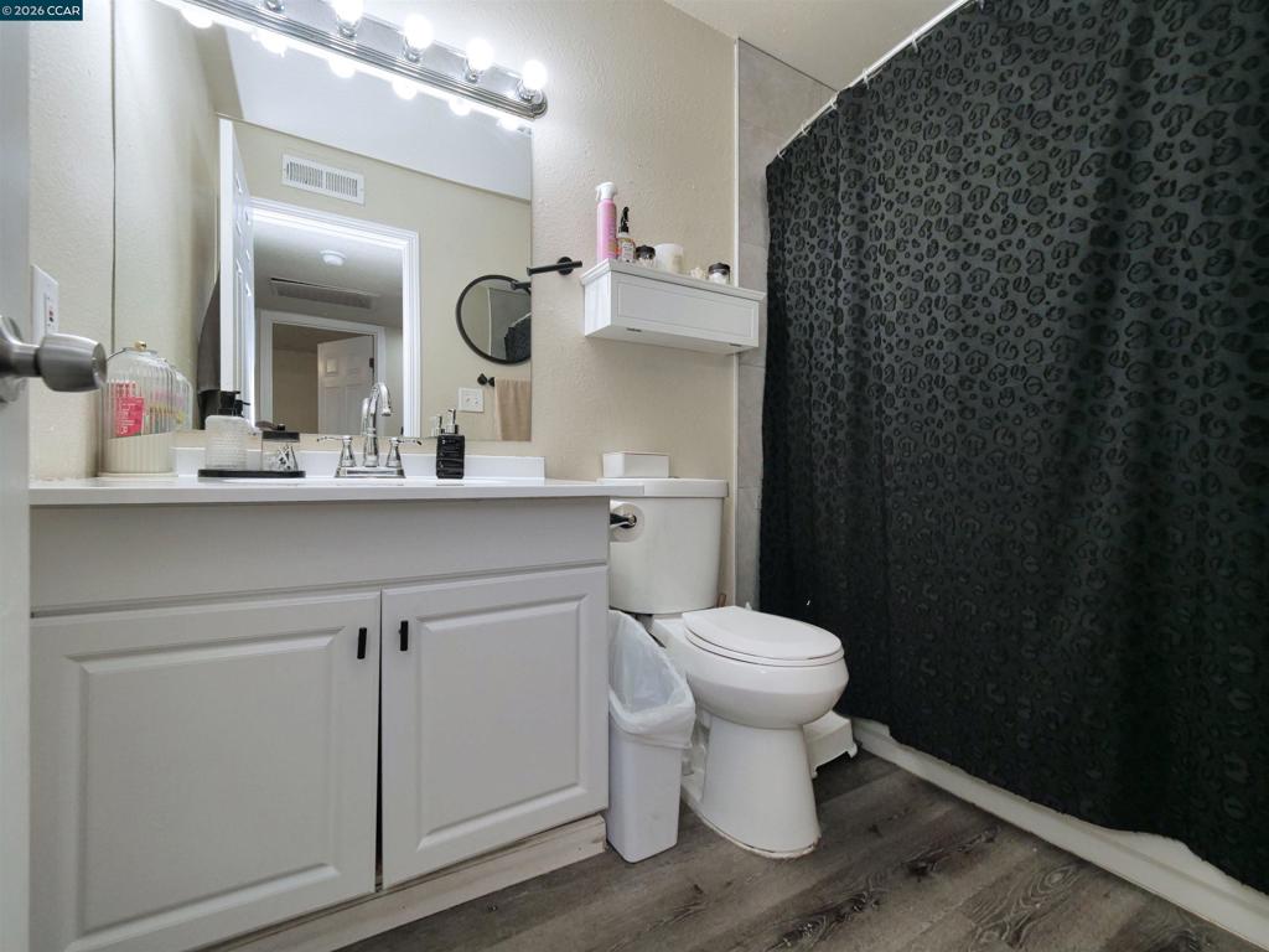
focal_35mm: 14
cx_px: 634
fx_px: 513
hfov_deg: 102.1
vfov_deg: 85.7
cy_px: 476
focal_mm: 7
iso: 800
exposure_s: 1/160
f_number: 5
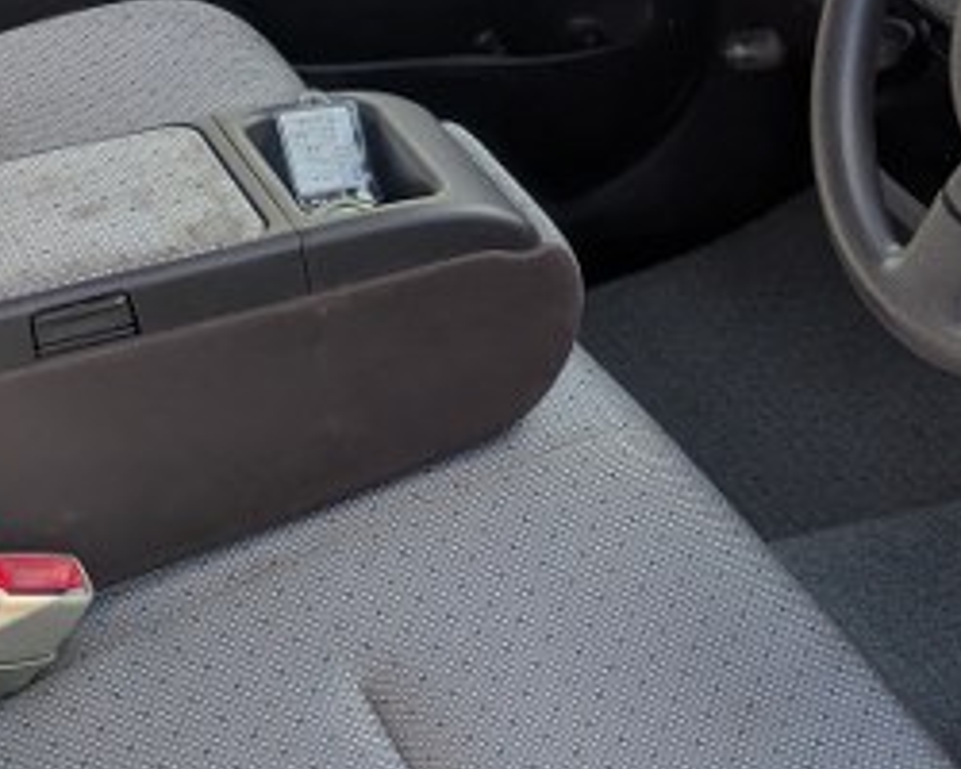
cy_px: 373
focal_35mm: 78
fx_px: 2218
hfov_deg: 23.7
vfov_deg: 19.7
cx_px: 878
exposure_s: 1/704
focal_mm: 5.43
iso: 44
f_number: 1.89
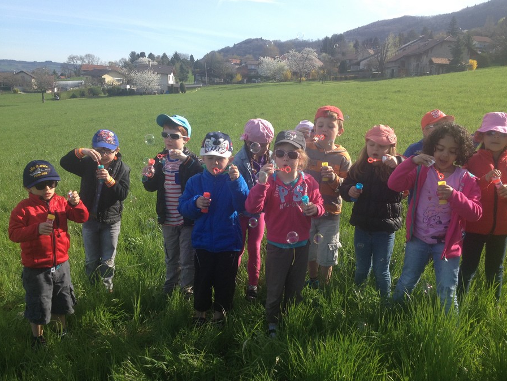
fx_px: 571
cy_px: 203
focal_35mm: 39
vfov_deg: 36.8
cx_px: 280
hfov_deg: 47.8
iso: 50
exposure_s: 1/767
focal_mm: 4.28
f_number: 2.4
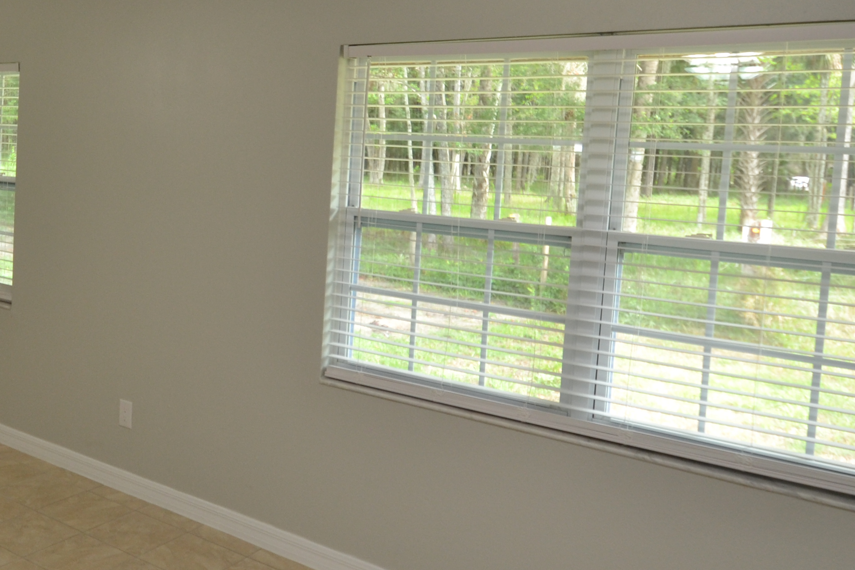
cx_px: 245
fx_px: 807
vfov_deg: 38.5
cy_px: 203
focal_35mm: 34
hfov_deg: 54.0
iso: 400
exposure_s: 1/100
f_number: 5
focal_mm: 10
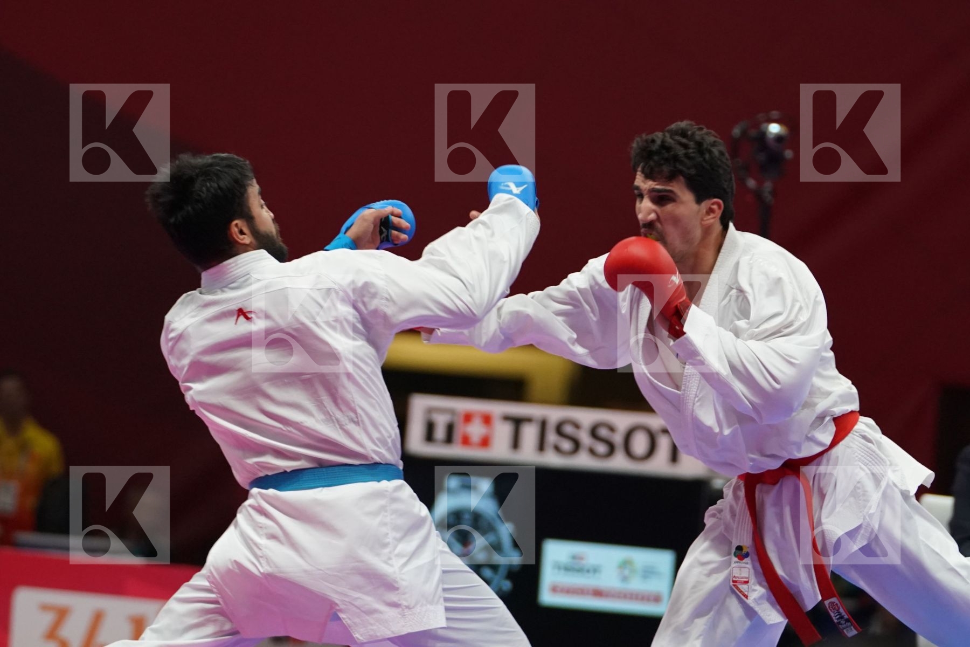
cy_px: 324
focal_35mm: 285
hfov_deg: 7.2
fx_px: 7679
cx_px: 485
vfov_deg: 4.8
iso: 3200
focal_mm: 190
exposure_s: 1/1000
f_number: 4
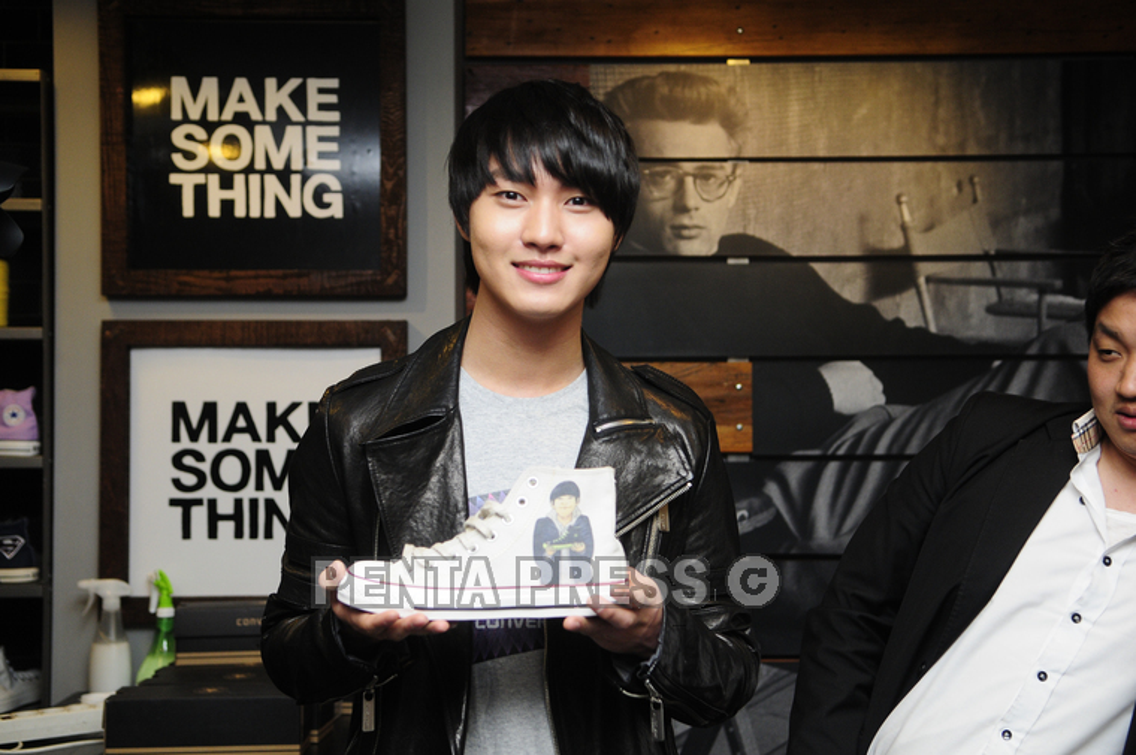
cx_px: 568
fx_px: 1466
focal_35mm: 46
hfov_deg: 42.4
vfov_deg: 28.9
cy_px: 378
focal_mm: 31
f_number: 3.2
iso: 640
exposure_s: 1/320
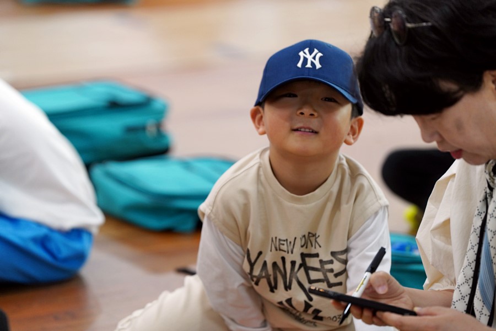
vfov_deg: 6.9
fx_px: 2755
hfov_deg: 10.3
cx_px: 248
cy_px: 166
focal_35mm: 200
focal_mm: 200
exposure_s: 1/250
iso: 1600
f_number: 3.2
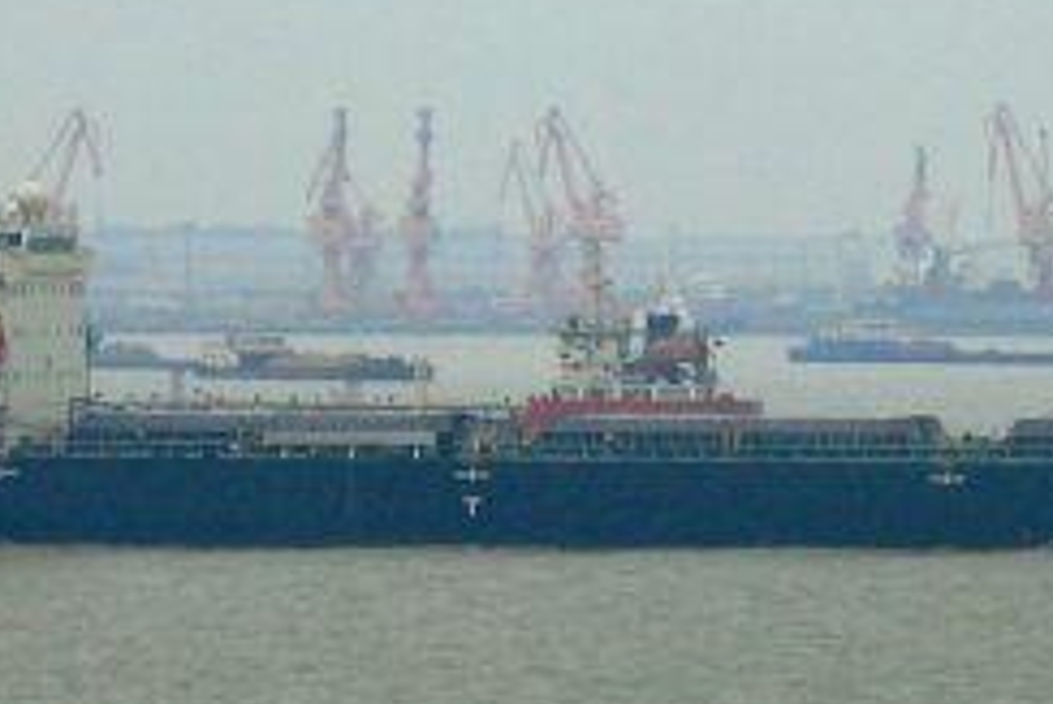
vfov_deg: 3.3
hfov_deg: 4.9
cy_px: 337
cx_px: 1014
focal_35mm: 423
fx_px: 12380
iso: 80
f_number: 4.6
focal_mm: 22
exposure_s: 1/160
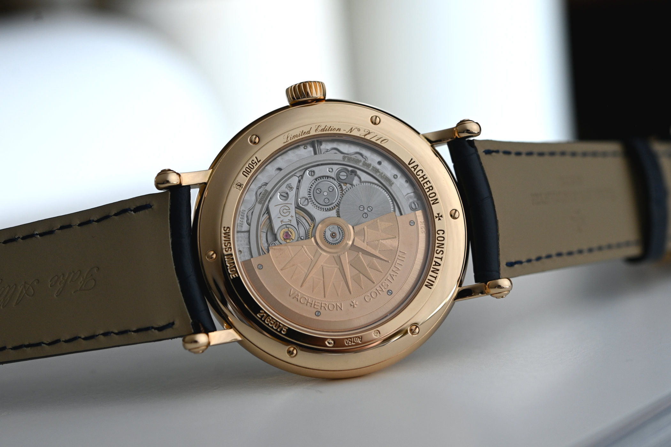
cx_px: 336
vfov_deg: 22.6
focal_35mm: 60
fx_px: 1118
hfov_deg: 33.4
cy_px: 224
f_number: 7.1
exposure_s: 1/40
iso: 400
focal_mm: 60
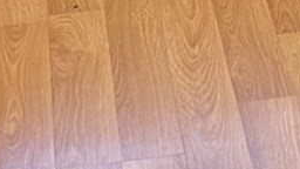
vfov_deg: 5.1
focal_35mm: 209
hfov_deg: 10.0
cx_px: 456
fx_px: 1663
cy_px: -555
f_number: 1.78
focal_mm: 6.76
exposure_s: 1/60
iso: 500
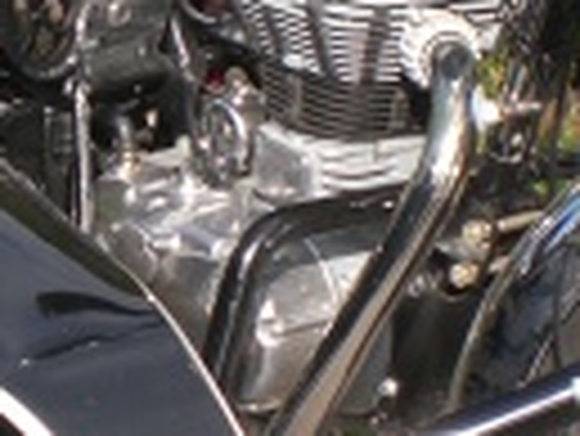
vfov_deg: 7.9
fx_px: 3170
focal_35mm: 189
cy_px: 324
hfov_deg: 10.3
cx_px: -45
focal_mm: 6.3
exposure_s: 1/320
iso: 50
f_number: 4.4
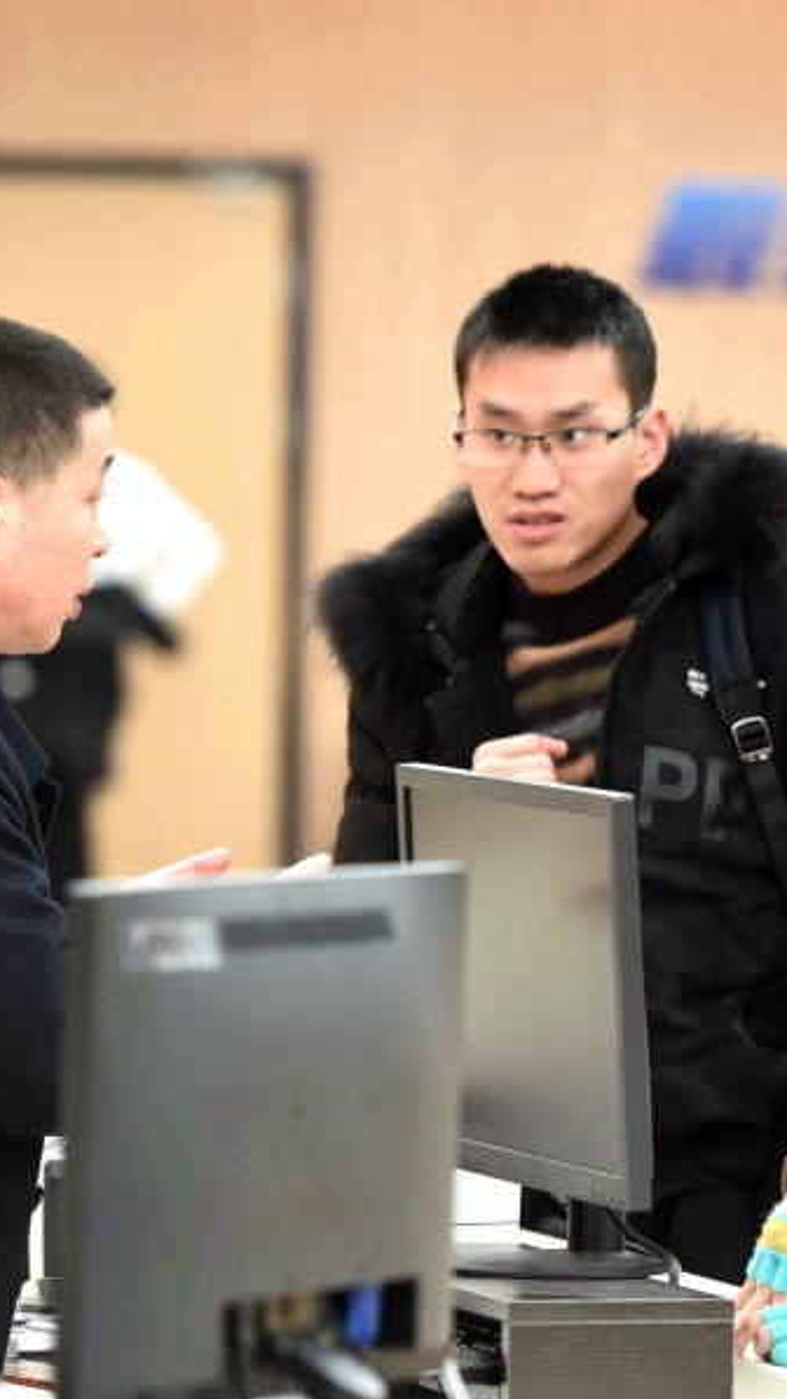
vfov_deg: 9.1
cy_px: 701
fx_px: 8789
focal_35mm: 237
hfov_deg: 5.1
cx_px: 630
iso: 2000
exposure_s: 1/100
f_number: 3.5
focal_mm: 150
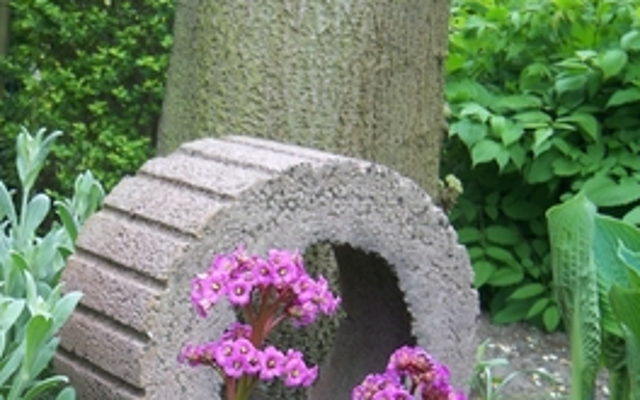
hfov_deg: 22.7
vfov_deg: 14.5
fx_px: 1552
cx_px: 56
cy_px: 388
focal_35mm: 89
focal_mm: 7.9
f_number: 3.1
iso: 80
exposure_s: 1/30
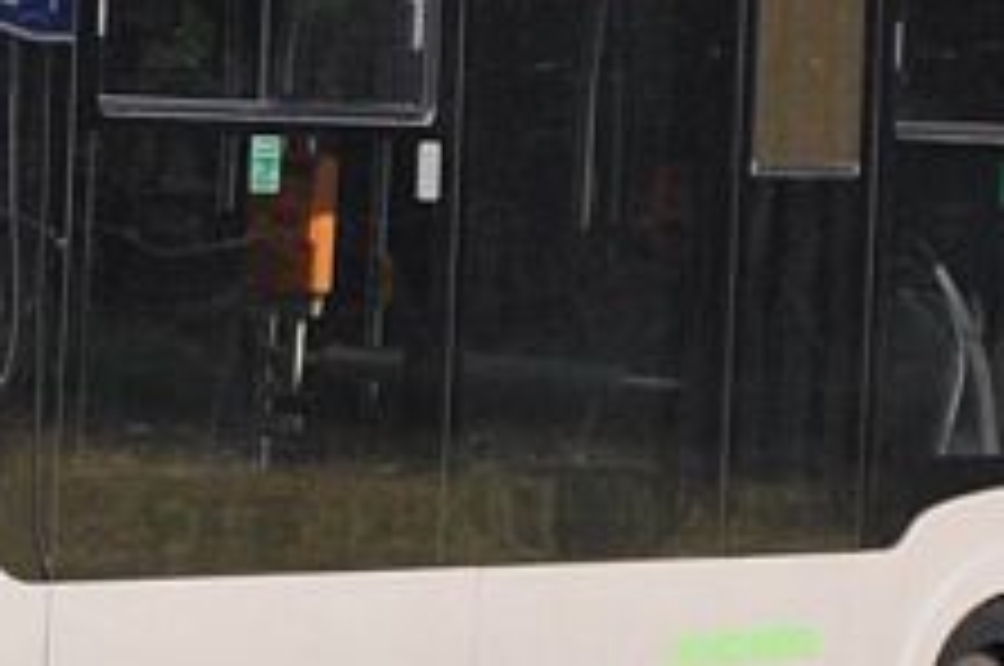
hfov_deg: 3.5
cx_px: -601
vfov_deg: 2.3
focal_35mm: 590
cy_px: -238
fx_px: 16430
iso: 500
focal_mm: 62
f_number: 5.3
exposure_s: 1/1000
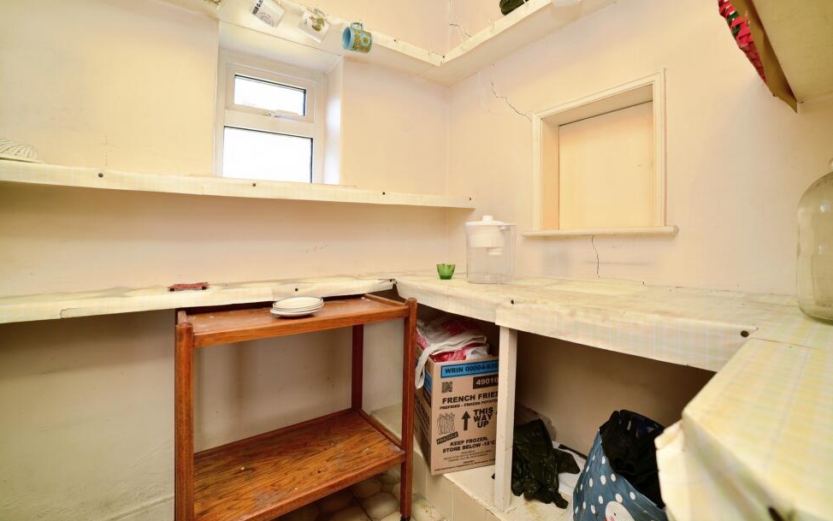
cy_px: 237
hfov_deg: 101.4
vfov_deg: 74.6
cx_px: 435
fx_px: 341
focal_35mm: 15
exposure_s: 1/13
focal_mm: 14
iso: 320
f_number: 8
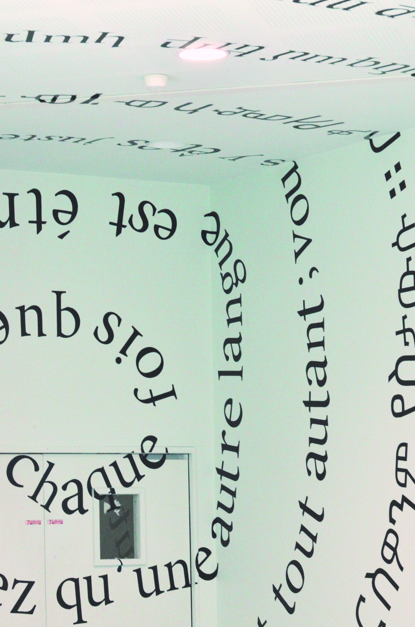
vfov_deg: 16.6
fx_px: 2137
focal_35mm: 123
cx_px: 124
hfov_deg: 11.1
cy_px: 491
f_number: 6.3
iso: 1600
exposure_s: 1/160
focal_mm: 50
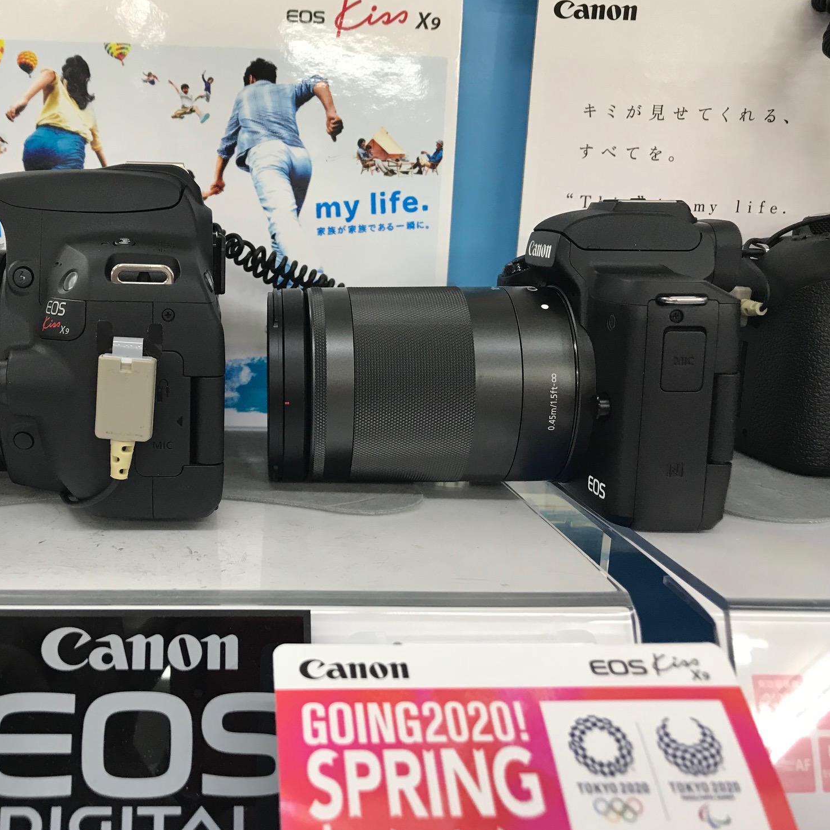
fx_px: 922
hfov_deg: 47.5
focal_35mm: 34
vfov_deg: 48.4
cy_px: 406
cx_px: 261
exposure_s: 1/40
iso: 25
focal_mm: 4
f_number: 1.8
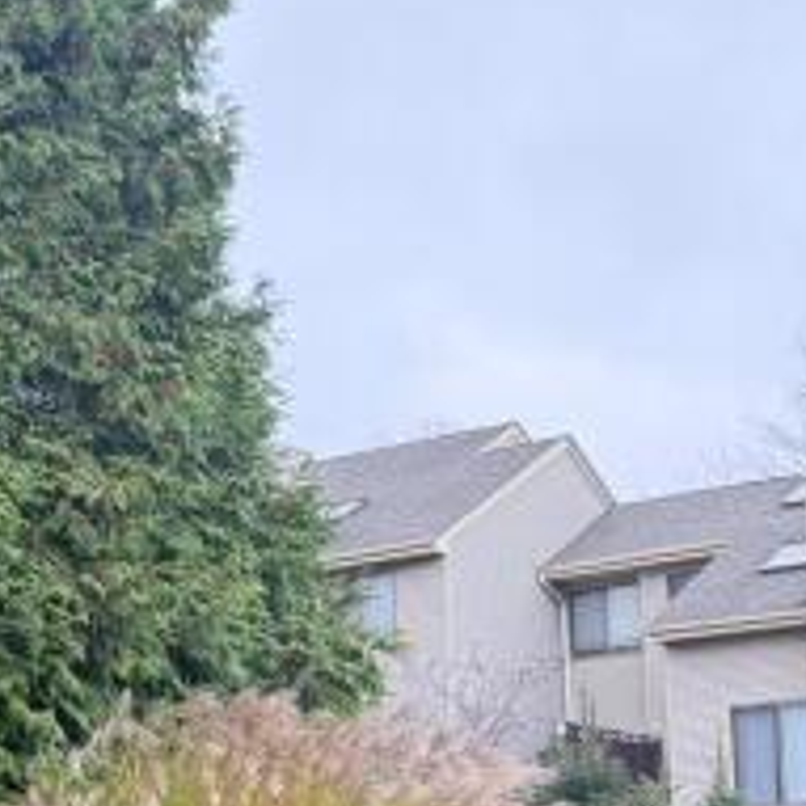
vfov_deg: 21.0
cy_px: 776
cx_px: -414
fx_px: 2107
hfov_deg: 19.0
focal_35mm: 80
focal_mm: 6.76
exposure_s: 1/231
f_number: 1.78
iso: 100
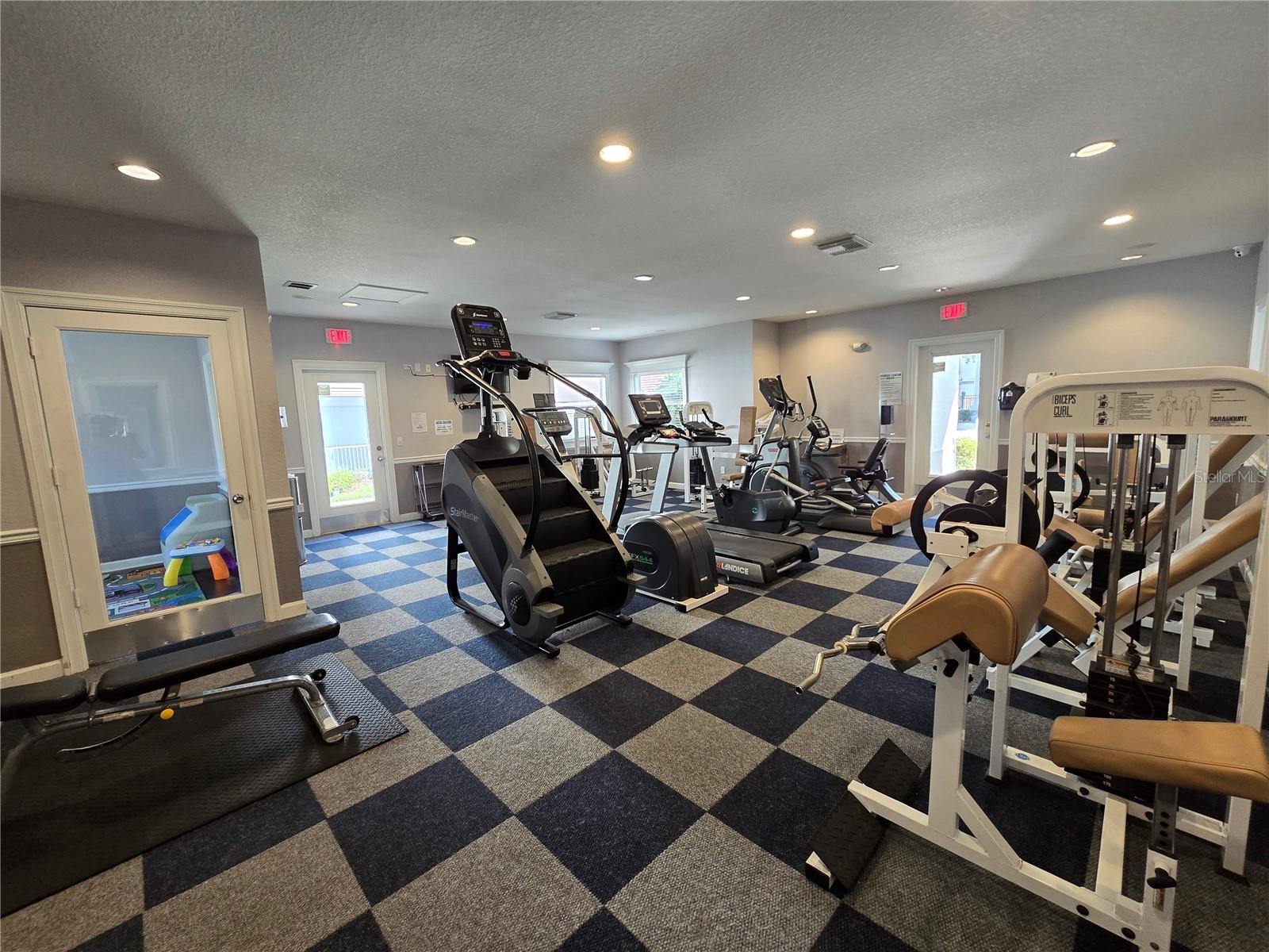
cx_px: 634
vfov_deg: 89.9
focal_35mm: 13
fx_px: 477
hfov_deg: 106.2
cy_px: 476
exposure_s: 1/60
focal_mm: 2.2
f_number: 2.2
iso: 250
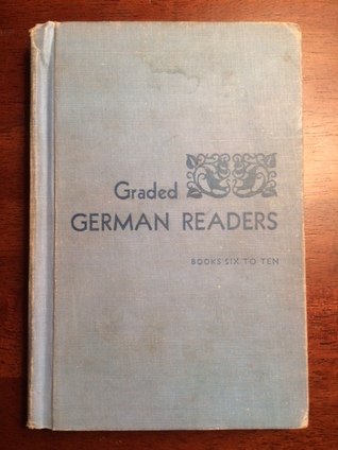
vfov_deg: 61.7
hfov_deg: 48.2
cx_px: 169
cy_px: 225
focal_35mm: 29
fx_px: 378
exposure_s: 1/30
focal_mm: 4.15
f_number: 2.2
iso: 64
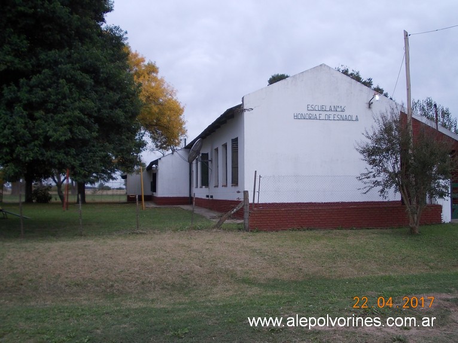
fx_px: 503
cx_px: 229
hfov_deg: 49.0
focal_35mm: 38
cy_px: 172
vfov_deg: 37.7
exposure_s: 1/500
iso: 80
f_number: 3.1
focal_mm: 5.3
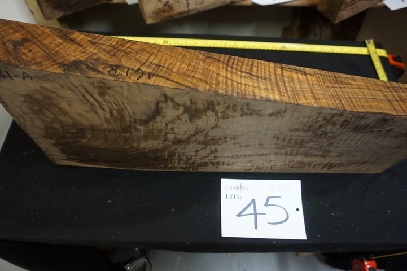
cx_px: 204
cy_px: 136
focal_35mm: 24
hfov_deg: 73.8
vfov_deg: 53.1
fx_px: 271
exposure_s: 1/160
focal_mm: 16
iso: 2000
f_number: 3.5
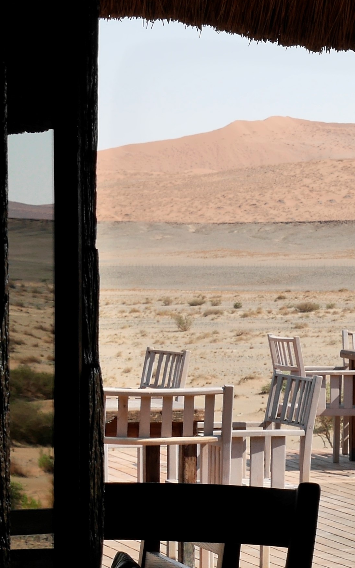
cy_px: 379
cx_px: 491
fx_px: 2260
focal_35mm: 146
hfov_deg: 8.8
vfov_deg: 14.3
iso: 200
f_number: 8
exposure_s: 1/320
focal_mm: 32
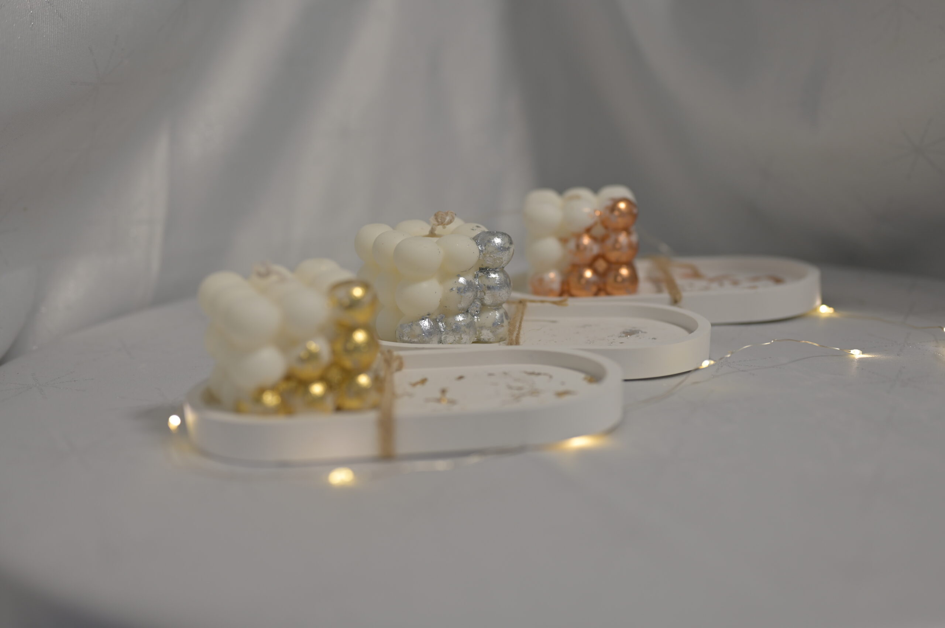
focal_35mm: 50
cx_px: 472
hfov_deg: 39.6
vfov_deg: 27.0
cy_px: 314
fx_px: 1312
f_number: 2.5
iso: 125
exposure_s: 1/60
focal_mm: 50
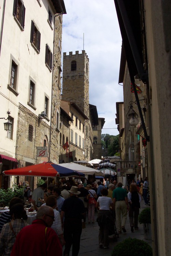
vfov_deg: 50.7
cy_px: 128
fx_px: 271
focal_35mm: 38
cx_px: 86
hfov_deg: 35.1
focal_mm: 8
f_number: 4.8
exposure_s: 1/1000
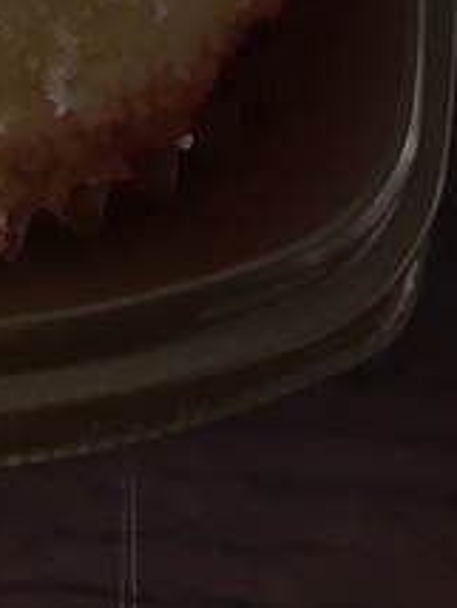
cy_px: -243
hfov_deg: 16.9
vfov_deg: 21.0
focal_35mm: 82
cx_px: -142
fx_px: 1441
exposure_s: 1/30
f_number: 2.2
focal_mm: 4.15
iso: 50
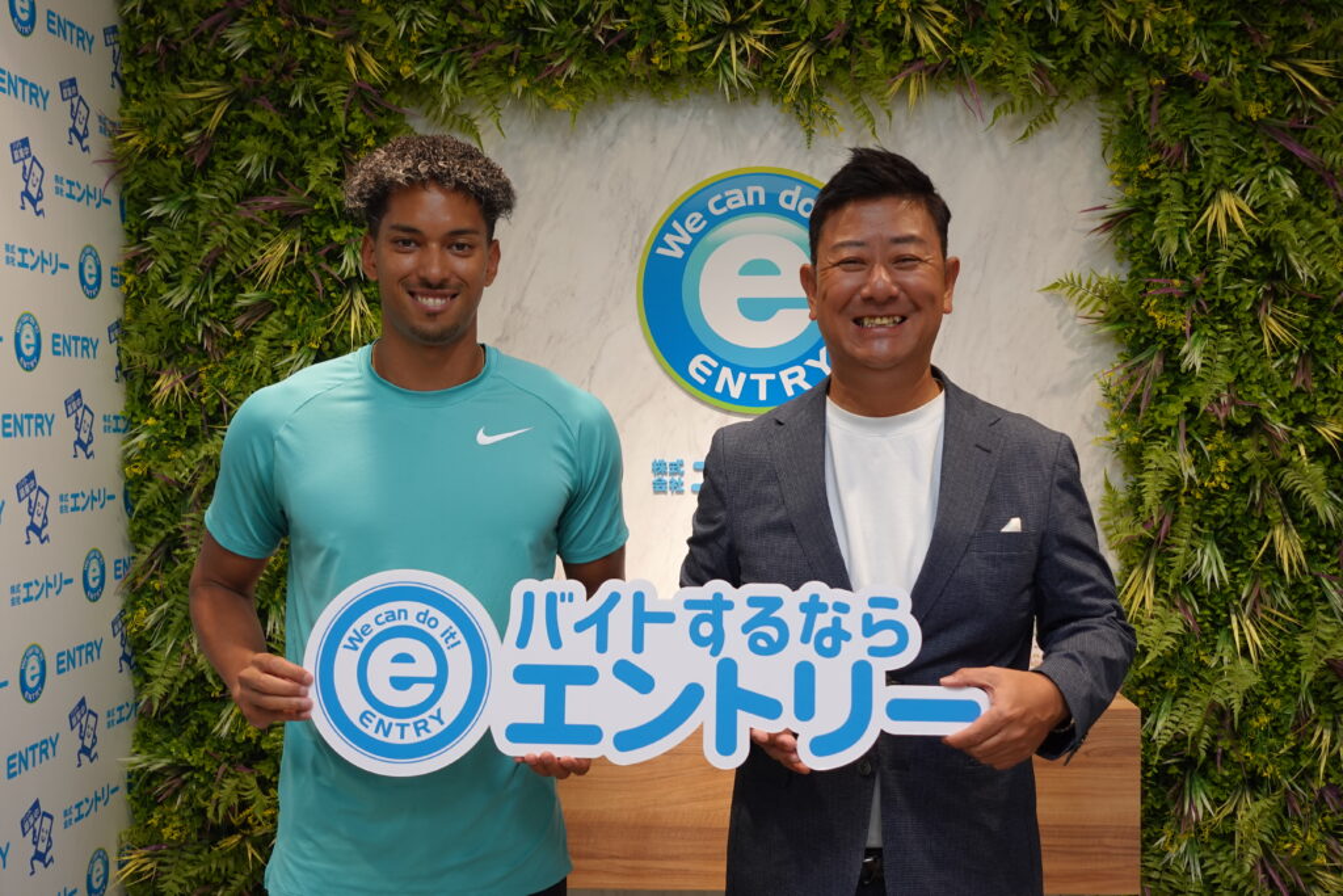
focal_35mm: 40
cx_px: 672
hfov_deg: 48.5
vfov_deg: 33.4
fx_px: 1492
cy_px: 448
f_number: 2.8
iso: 160
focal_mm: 15.27
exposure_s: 1/40
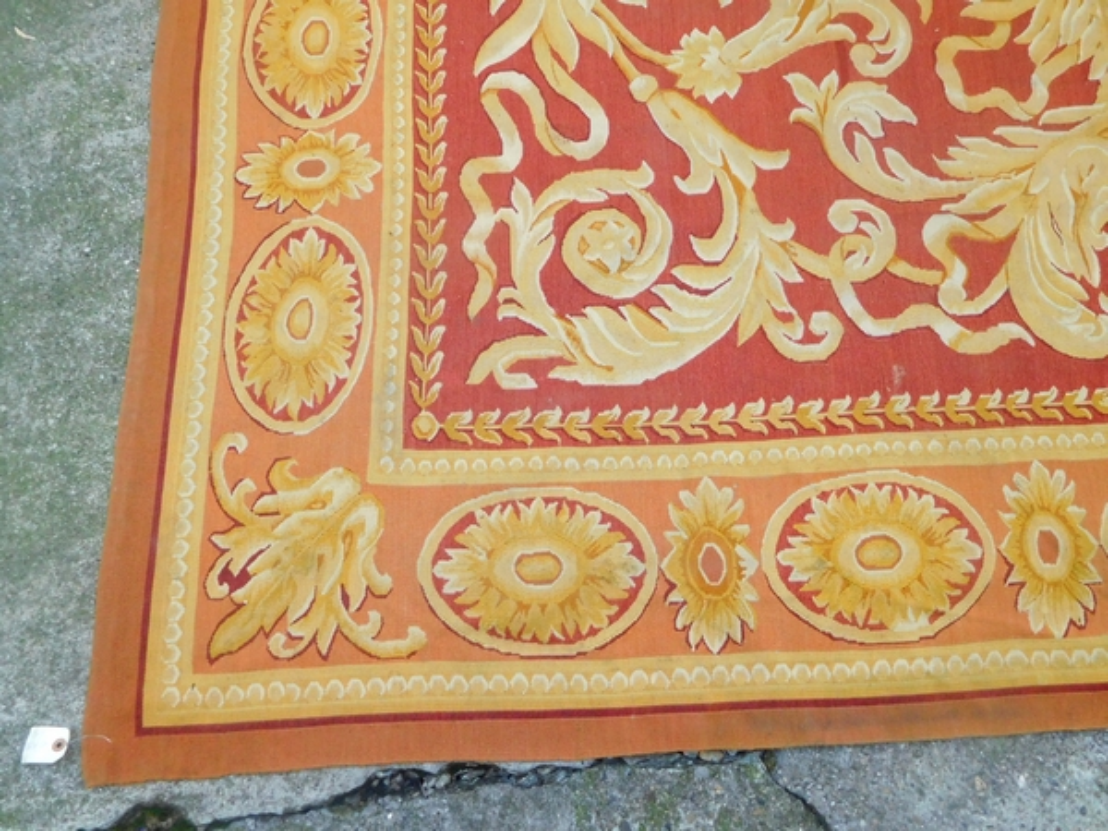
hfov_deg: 69.4
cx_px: 554
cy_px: 416
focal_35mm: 25
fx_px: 800
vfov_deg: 54.9
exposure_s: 1/30
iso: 360
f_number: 3.4
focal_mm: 4.5
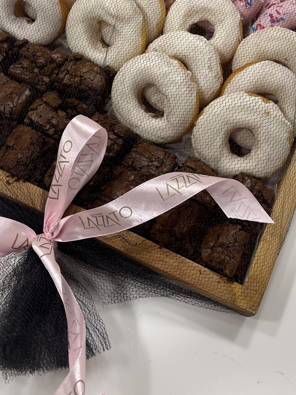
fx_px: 479
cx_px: 152
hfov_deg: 34.3
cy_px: 107
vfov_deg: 43.6
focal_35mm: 42
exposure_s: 1/100
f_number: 1.6
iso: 100
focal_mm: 5.1
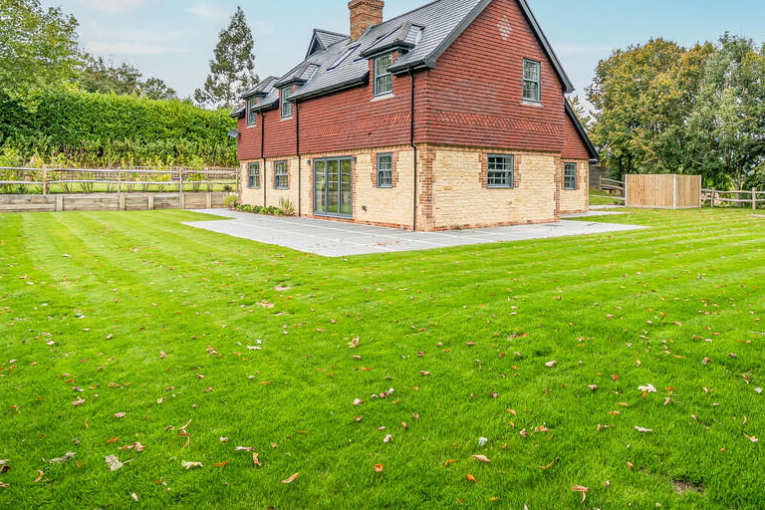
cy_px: 187
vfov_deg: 52.5
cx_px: 467
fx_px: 510
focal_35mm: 24
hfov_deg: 72.8
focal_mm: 12
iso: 400
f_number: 4
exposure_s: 1/100
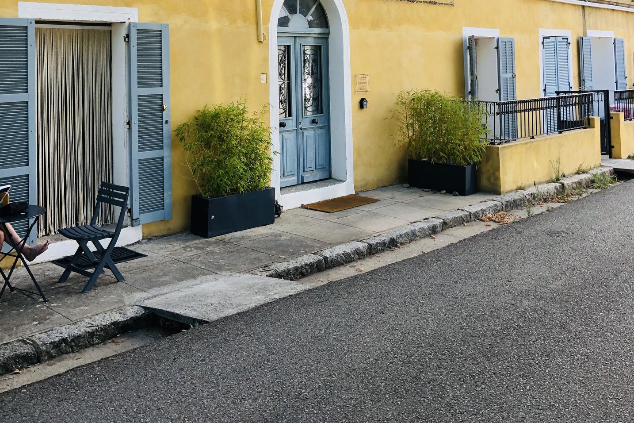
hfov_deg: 49.6
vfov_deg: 32.6
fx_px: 687
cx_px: 317
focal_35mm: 39
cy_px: 49
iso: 20
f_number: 1.8
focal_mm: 4
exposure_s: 1/302
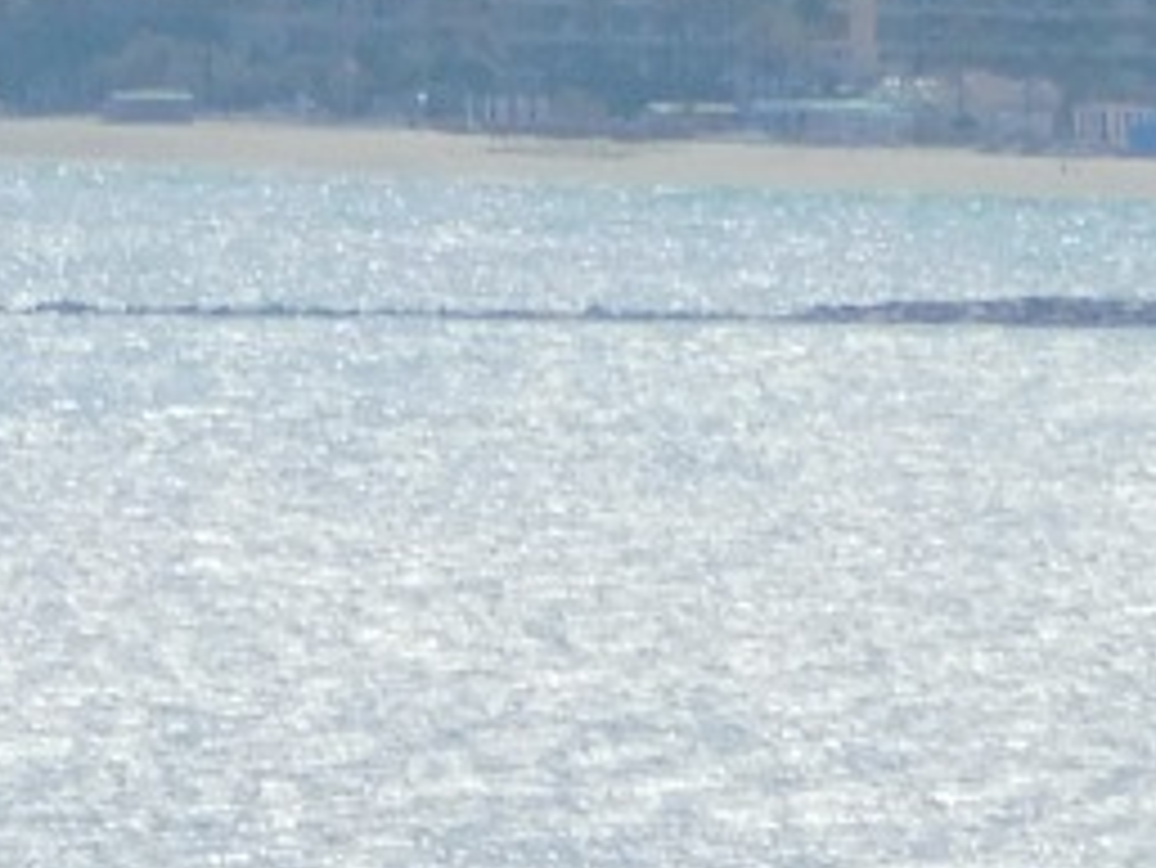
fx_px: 71900
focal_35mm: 2152
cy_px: 1167
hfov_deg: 0.9
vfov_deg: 0.7
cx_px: -499
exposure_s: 1/800
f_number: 5.8
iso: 125
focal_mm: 65.4
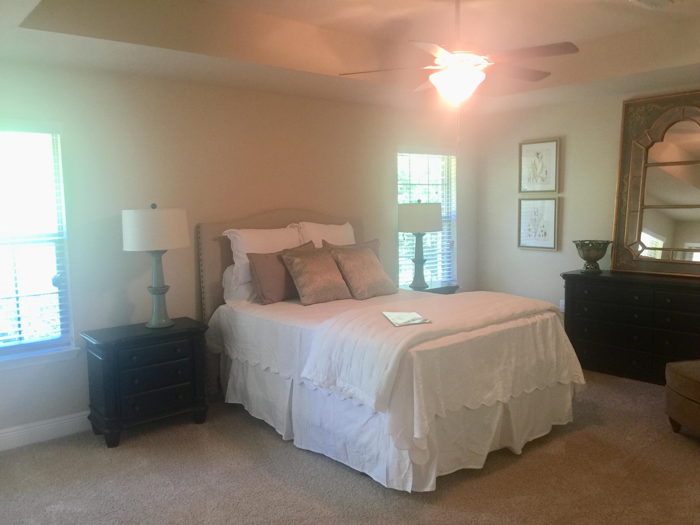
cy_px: 262
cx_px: 350
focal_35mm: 29
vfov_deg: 48.2
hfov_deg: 61.7
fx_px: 586
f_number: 2.2
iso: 40
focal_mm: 4.15
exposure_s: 1/15
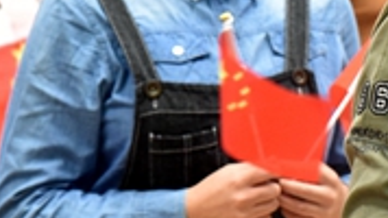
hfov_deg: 7.3
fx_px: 2983
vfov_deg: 4.2
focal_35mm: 290
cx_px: 636
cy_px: -24
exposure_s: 1/50
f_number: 7.1
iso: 5000
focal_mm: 82
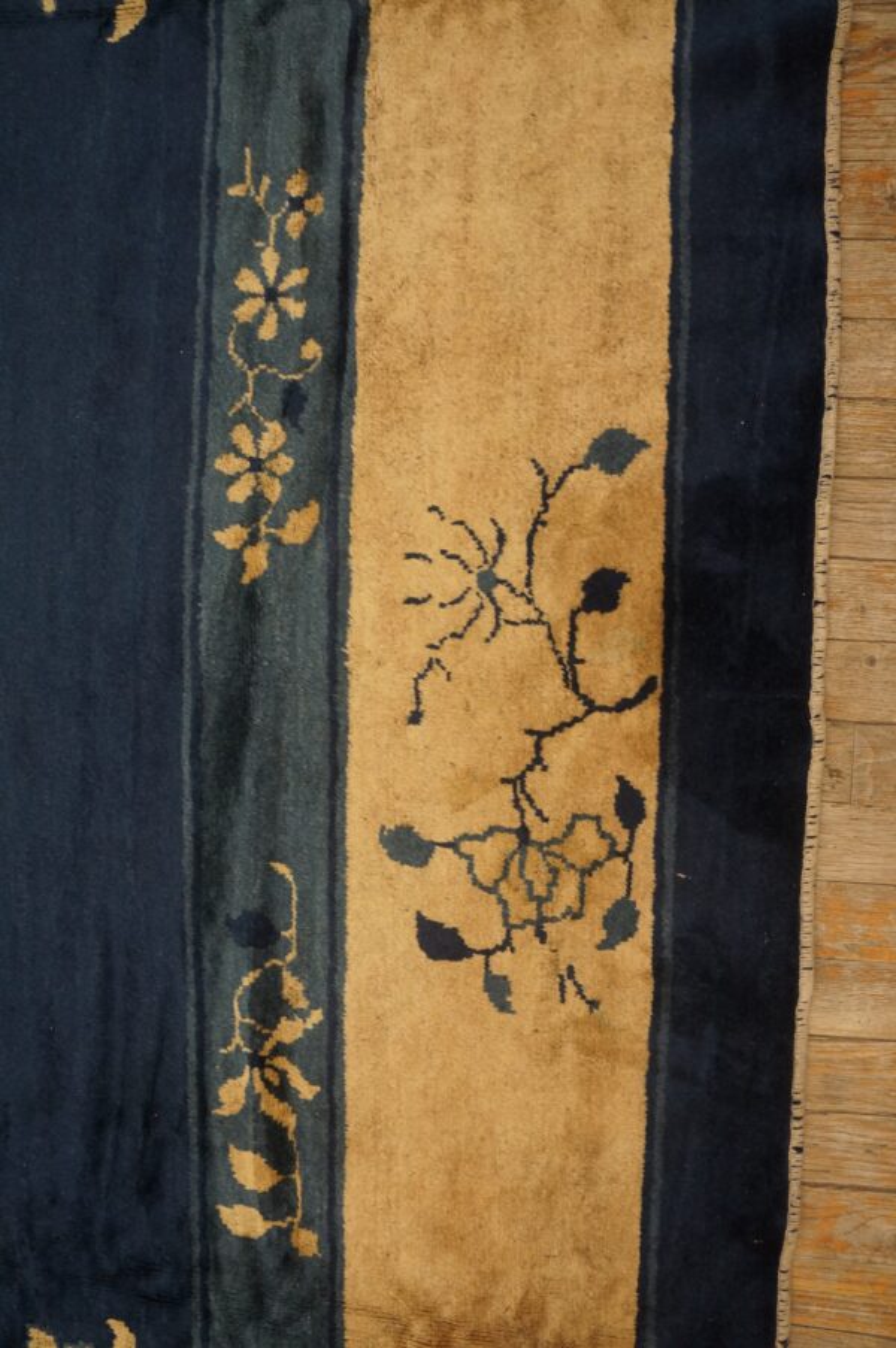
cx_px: 448
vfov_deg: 67.4
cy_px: 674
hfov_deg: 47.8
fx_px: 1010
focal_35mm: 27
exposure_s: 1/80
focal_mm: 18
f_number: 4
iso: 800
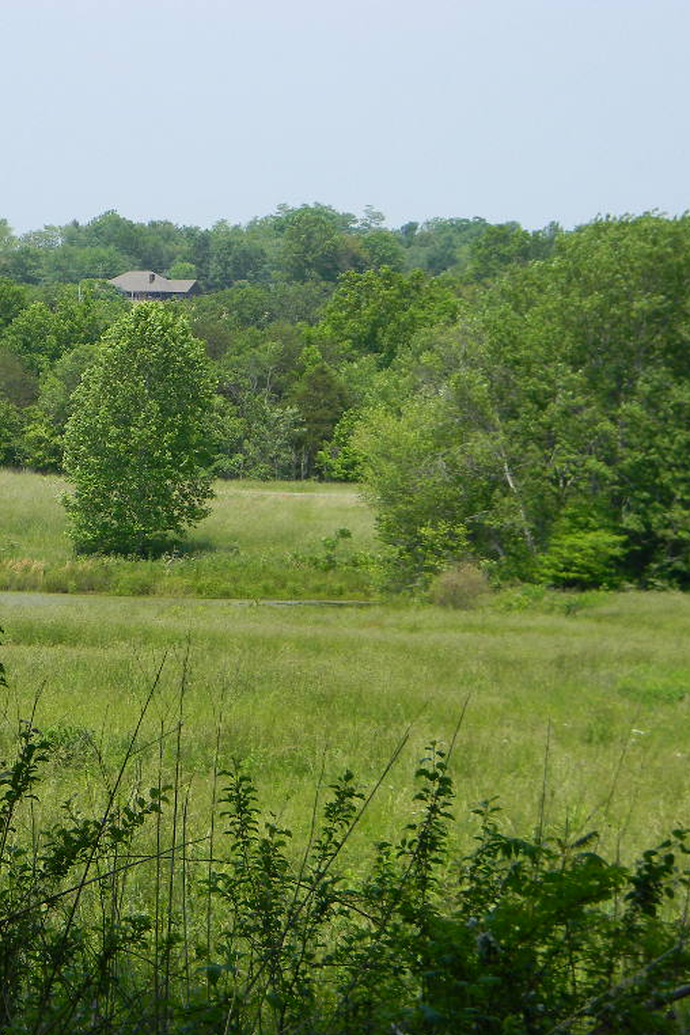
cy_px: 519
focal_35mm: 116
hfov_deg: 11.7
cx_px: 65
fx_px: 3335
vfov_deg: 17.6
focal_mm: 15.1
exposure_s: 1/420
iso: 80
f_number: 4.5
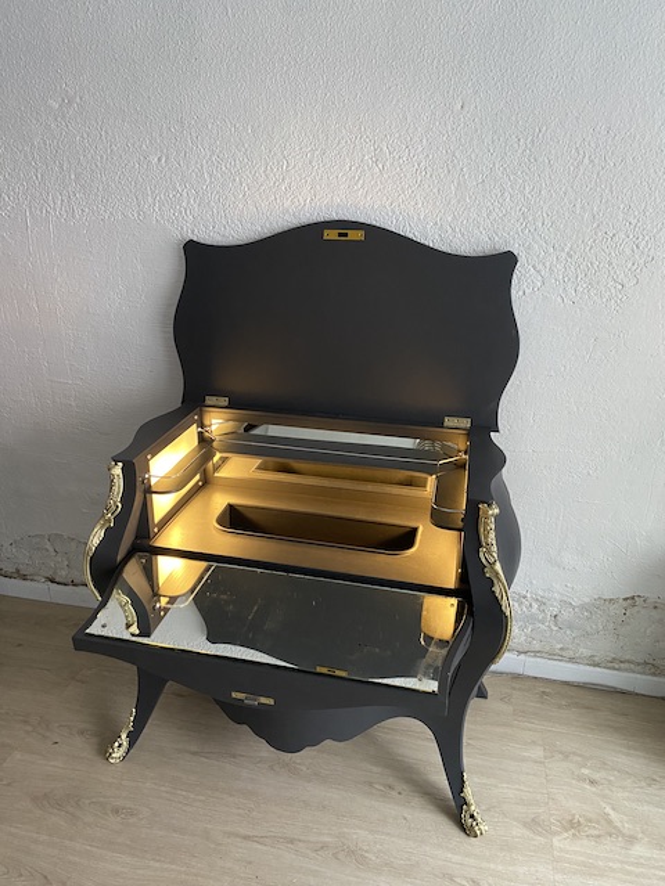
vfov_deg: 67.3
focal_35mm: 26
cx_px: 332
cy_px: 443
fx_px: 666
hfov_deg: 53.1
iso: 500
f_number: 1.8
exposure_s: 1/40
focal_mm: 4.25
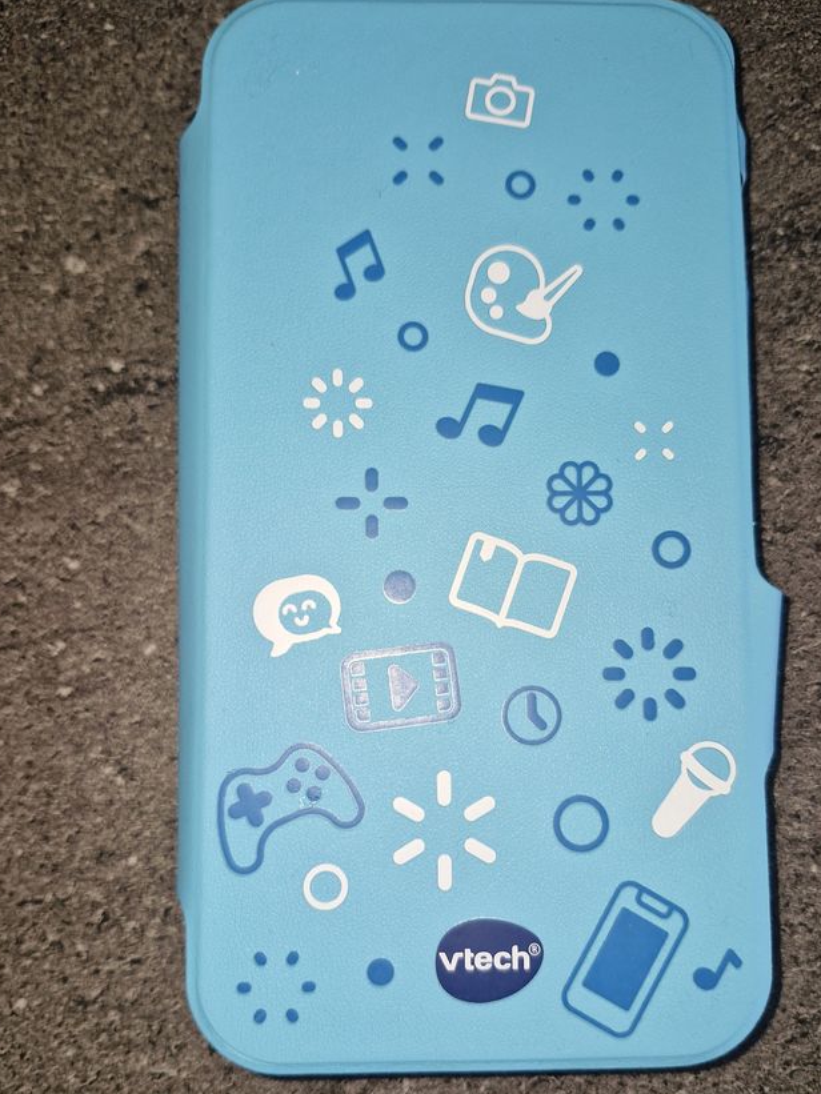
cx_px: 457
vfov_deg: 63.3
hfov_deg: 49.7
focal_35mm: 28
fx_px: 885
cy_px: 600
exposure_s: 1/100
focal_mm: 5.54
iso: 80
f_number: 1.8
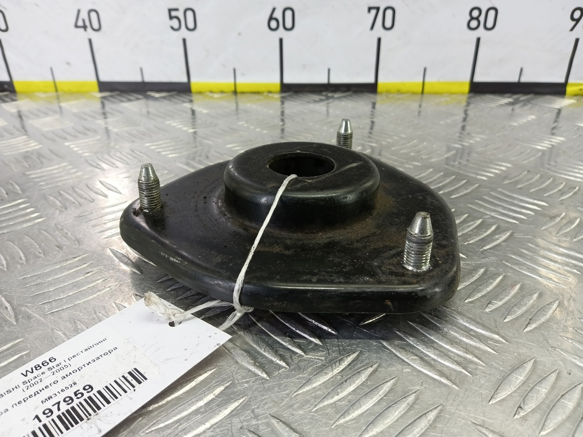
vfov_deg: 58.9
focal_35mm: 23
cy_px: 218
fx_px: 387
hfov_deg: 73.9
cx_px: 292
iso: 167
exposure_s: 1/50
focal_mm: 4.11
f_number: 1.6
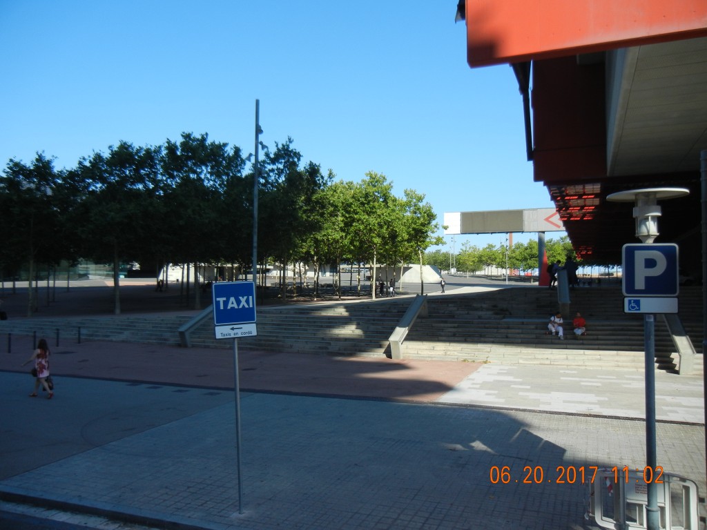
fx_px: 613
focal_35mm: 30
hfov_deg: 60.0
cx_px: 354
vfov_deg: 46.8
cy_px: 265
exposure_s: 1/268
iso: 160
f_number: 7
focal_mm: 5.4
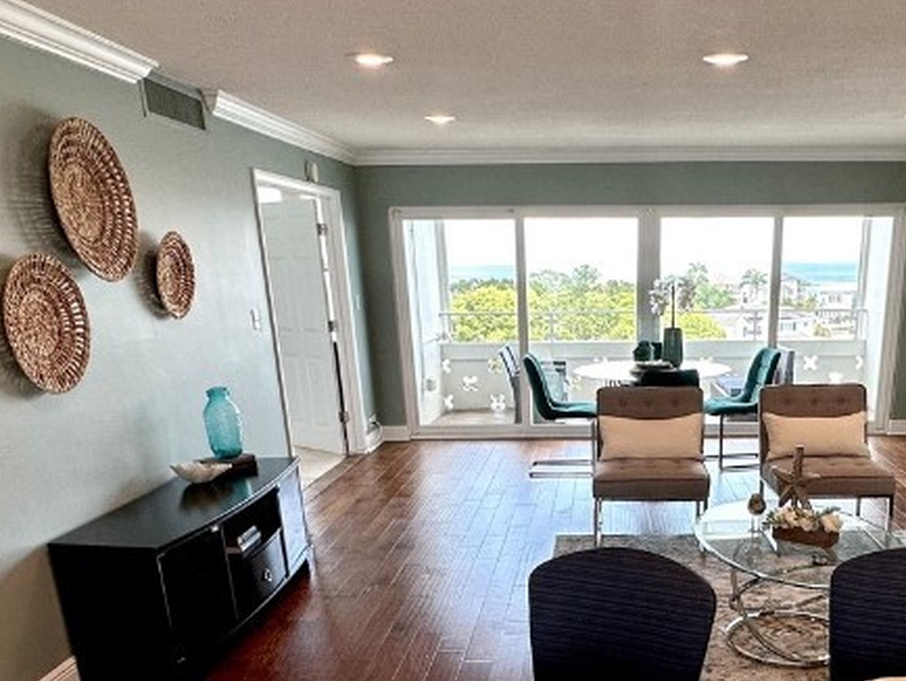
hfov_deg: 54.0
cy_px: 560
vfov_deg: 40.9
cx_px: 620
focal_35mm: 33
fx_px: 864
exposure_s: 1/120
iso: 100
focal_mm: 2.22
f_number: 2.2
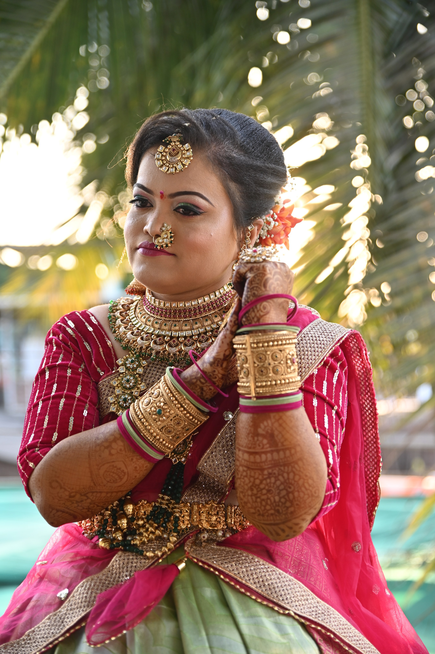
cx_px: 218
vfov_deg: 32.4
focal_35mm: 62
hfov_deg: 21.9
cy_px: 327
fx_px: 1125
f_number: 2.8
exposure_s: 1/160
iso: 250
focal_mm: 62
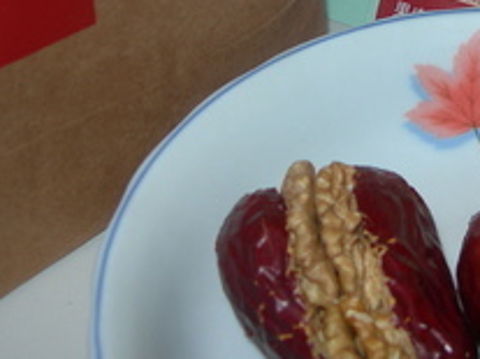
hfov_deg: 20.9
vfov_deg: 15.9
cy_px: 57
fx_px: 1275
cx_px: 422
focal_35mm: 92
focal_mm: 7.8
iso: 50
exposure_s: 1/60.1
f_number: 2.8
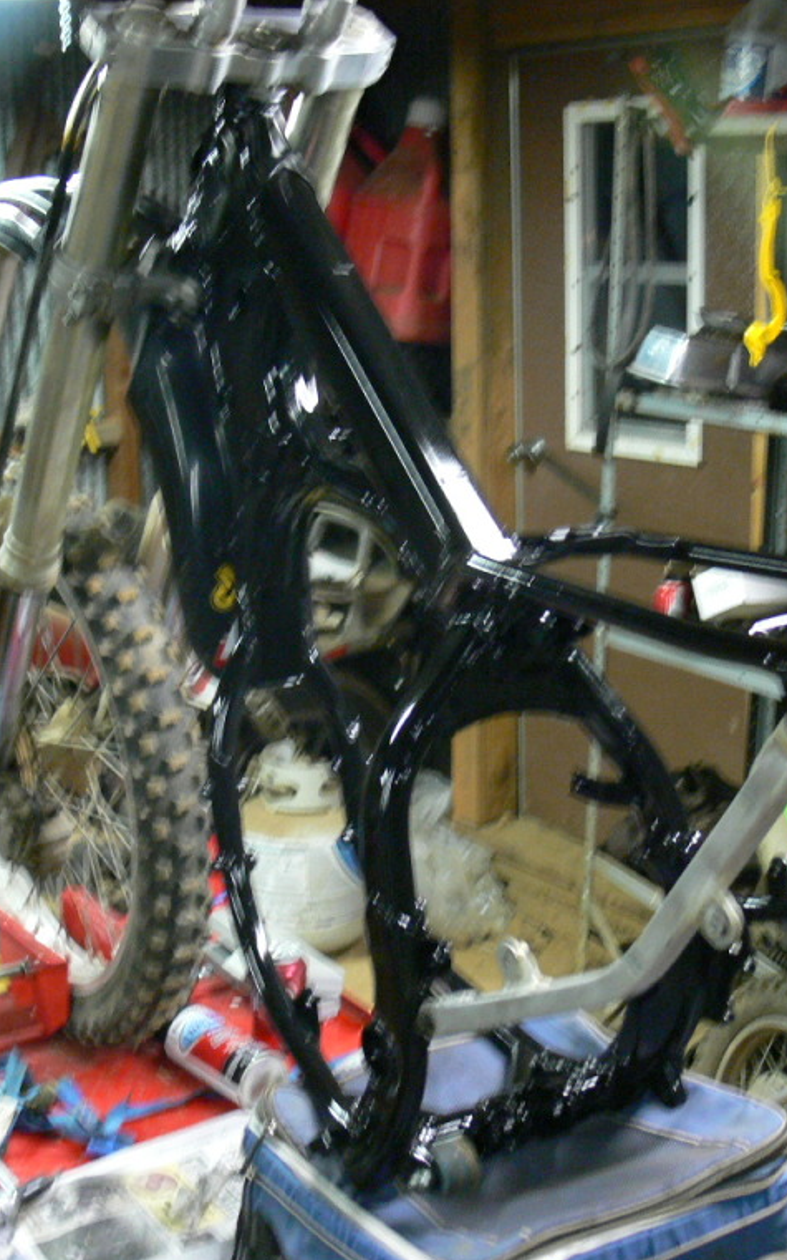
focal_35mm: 50
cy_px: 632
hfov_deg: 25.8
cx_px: 384
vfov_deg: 40.3
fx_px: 1716
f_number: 2.8
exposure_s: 1/8
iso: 200
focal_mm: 7.4
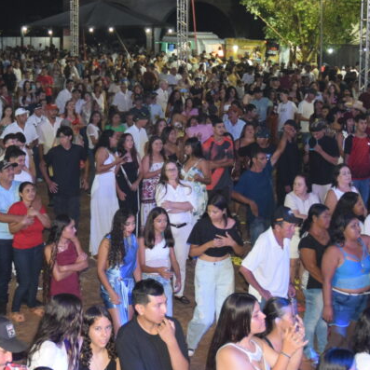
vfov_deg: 21.9
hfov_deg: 21.8
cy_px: 146
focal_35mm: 79
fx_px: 955
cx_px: 116
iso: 1800
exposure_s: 1/60
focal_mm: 24
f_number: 3.8
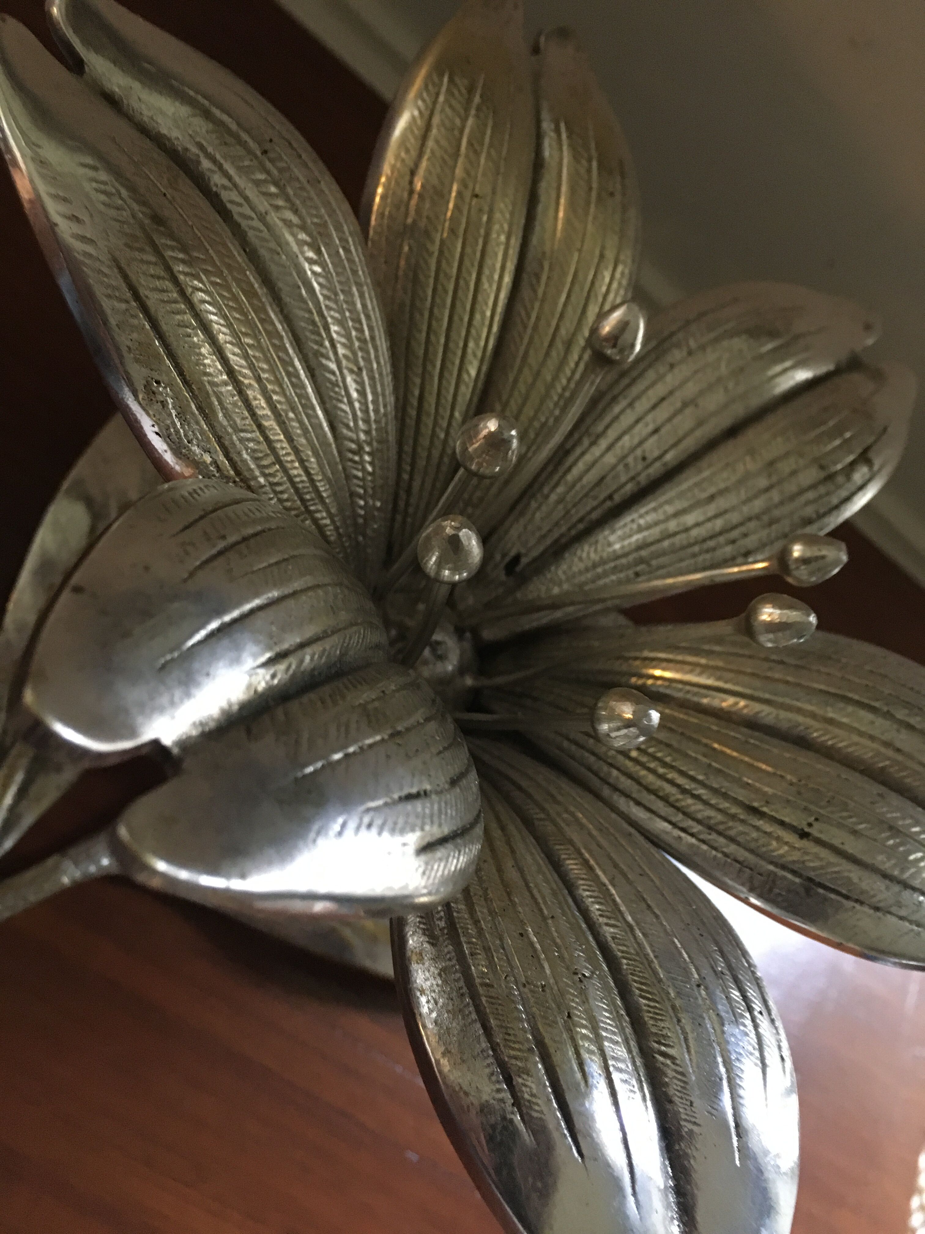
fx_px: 1033
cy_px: 617
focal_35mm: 29
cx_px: 462
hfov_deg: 48.2
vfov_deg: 61.7
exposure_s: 1/17
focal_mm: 4.15
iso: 400
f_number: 2.2
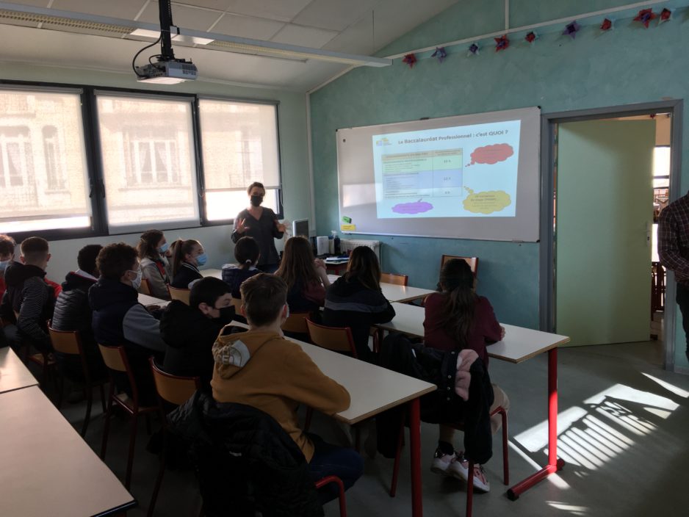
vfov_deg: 48.2
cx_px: 344
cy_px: 258
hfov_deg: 61.6
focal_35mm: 29
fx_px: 577
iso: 32
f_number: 2.2
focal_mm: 4.15
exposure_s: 1/50
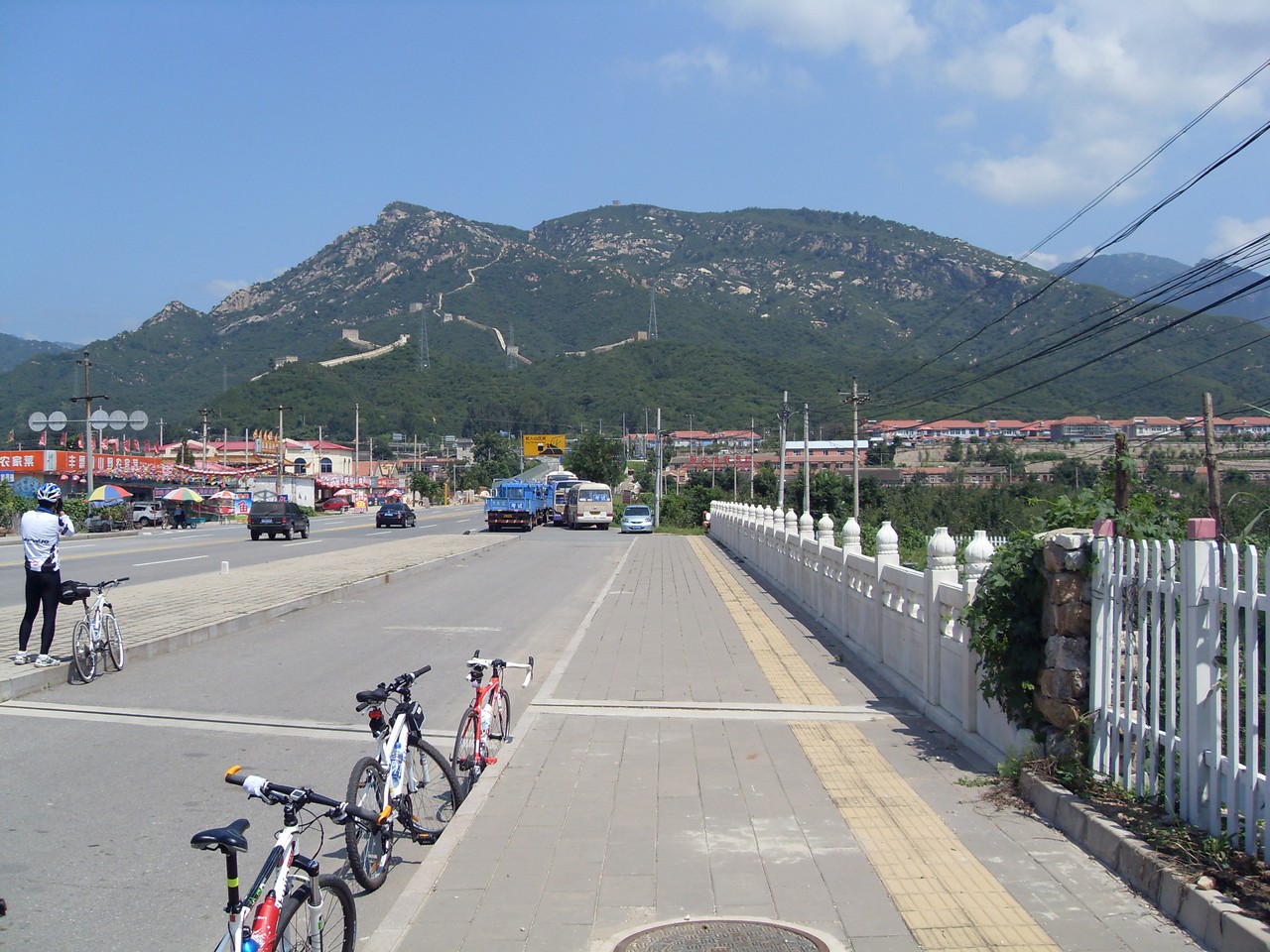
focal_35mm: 35
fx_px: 1284
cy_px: 476
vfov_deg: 40.7
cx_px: 635
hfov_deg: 52.6
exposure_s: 1/350
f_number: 7
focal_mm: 6.3
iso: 80
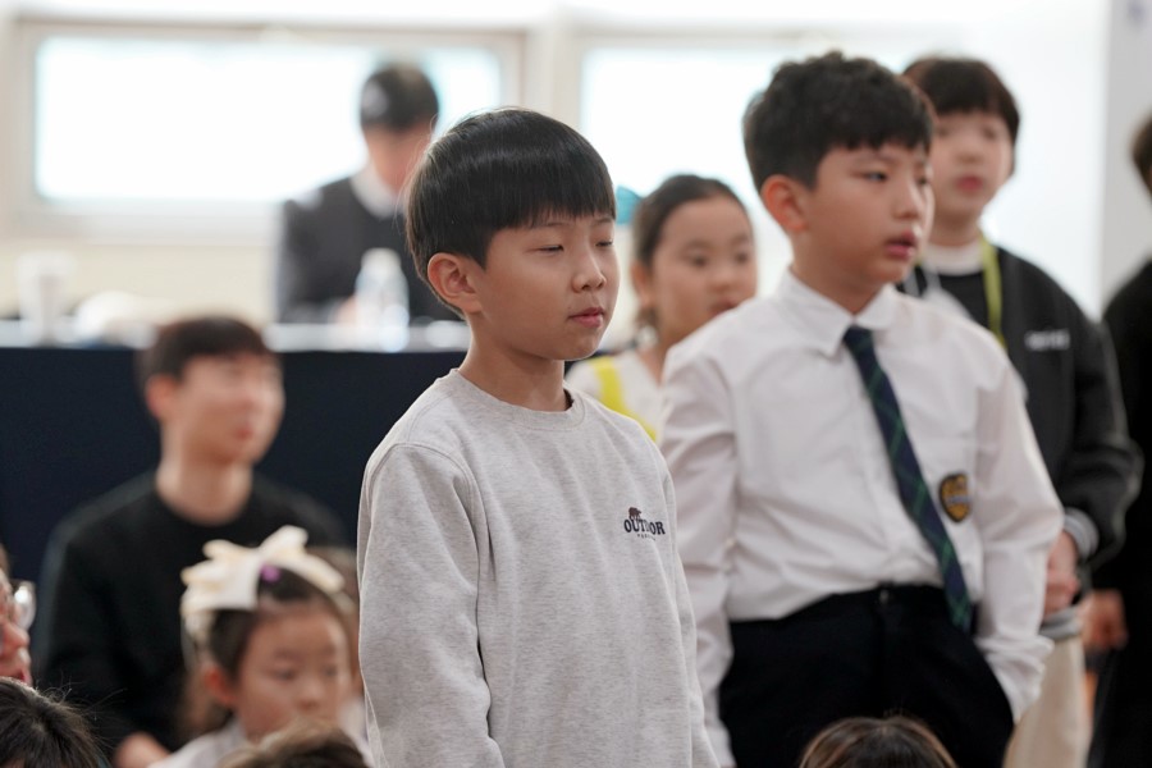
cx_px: 576
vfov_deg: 8.0
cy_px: 384
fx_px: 5472
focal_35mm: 171
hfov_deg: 12.0
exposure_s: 1/200
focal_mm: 171
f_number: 4
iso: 1250
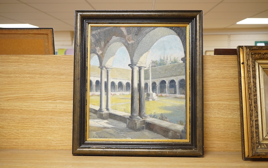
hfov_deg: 43.5
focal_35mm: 46
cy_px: 87
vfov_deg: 28.0
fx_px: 336
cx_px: 134
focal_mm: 30
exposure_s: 1/125
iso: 1250
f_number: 7.1
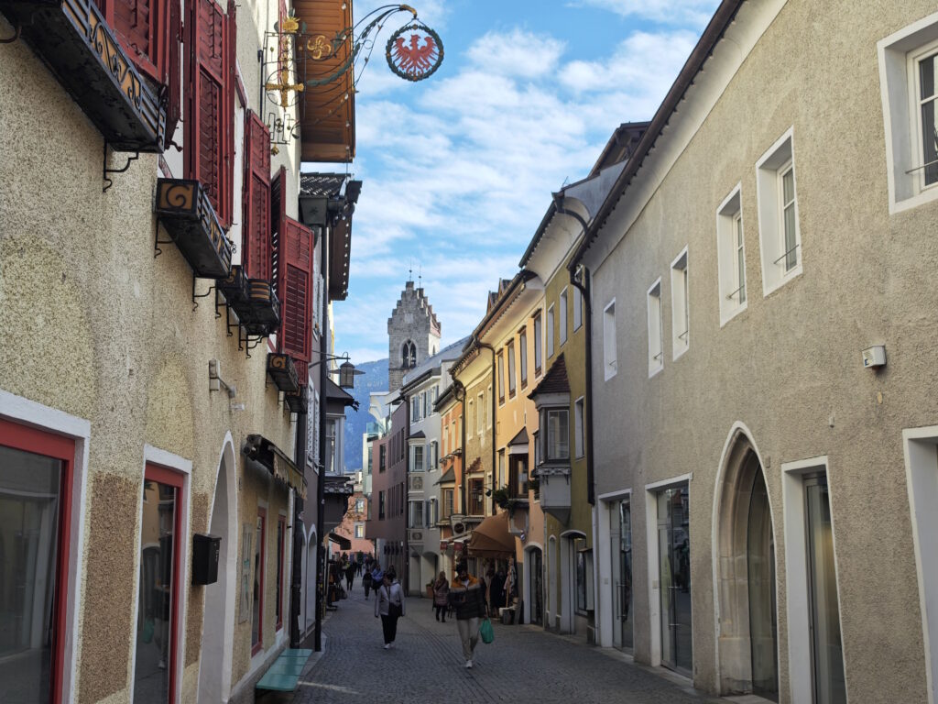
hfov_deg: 41.2
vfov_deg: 31.5
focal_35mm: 46
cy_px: 352
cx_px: 469
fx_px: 1246
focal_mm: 8.72
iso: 50
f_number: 2
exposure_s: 1/912
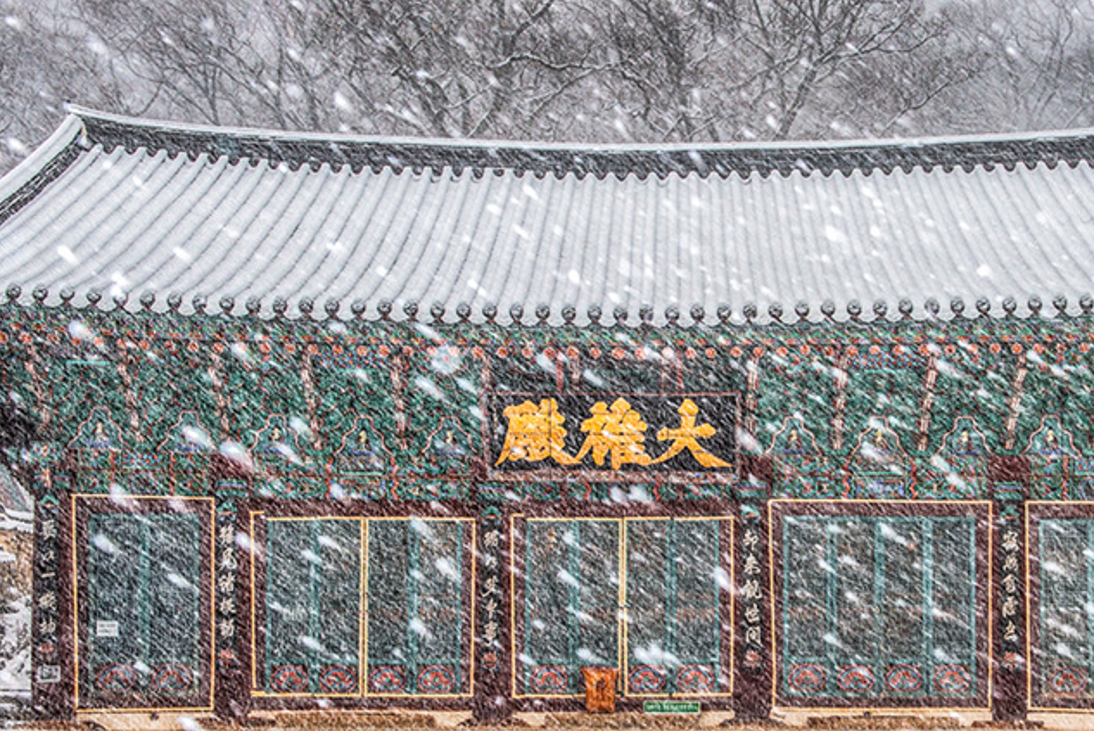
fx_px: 2189
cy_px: 443
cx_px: 766
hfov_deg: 27.8
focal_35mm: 72
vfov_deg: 18.9
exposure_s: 1/30
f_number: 10
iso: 100
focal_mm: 38
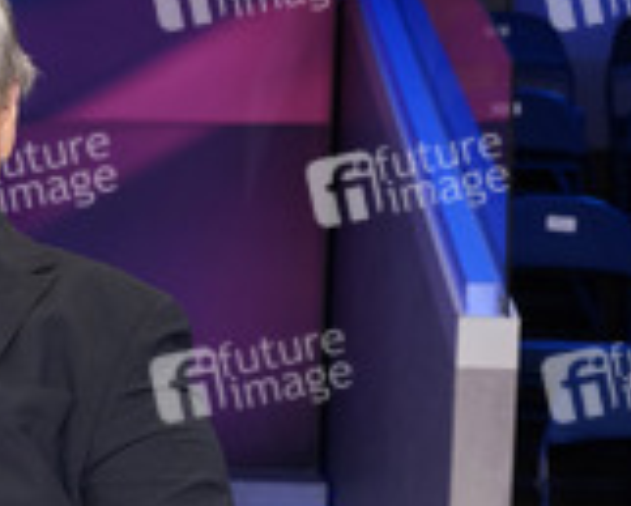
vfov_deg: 15.7
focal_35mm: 97
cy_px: 475
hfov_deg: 18.9
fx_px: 1813
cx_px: -88
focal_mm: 37
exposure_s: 1/160
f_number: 5
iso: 2000
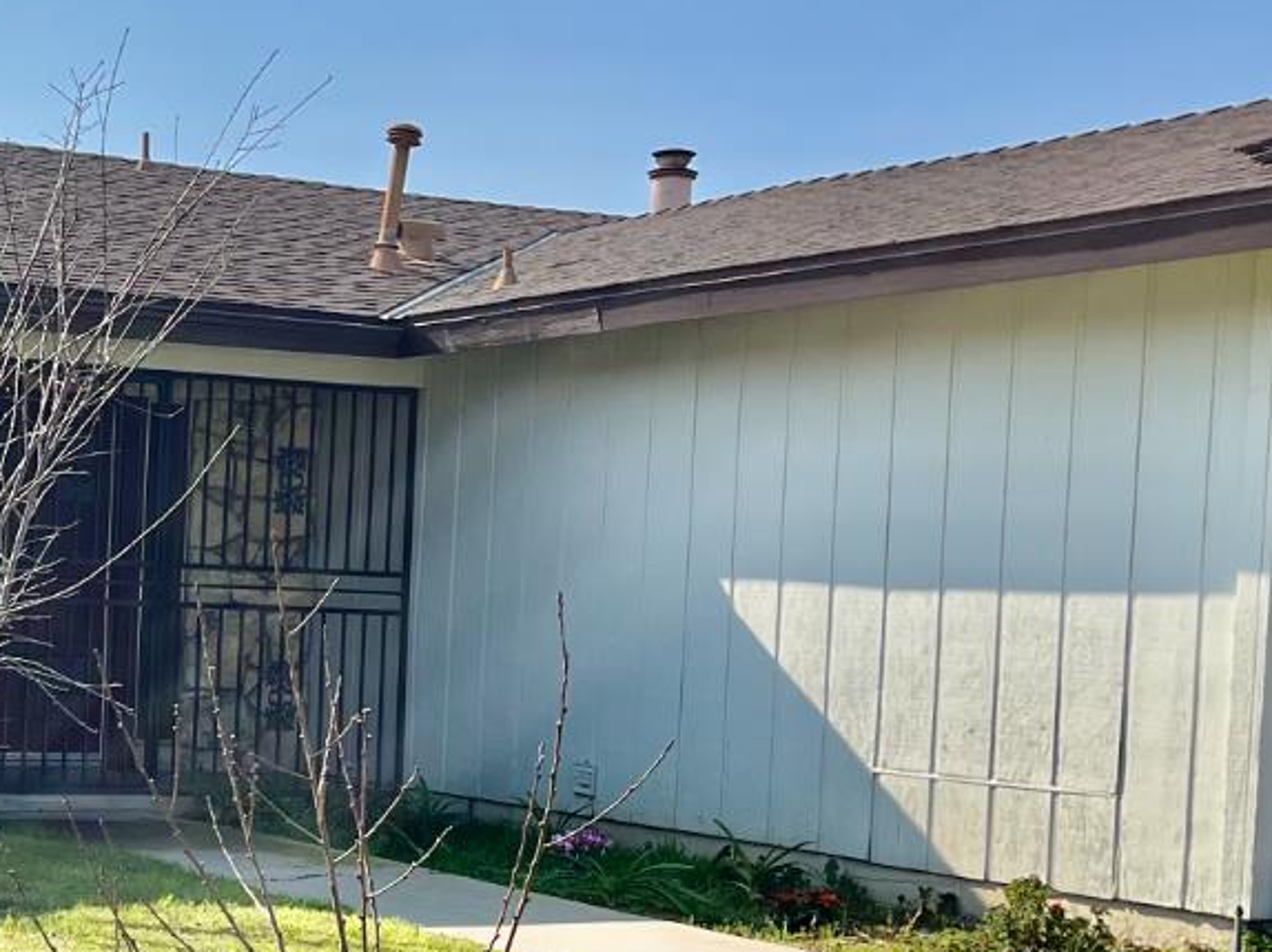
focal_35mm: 68
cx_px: -33
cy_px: 637
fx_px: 2498
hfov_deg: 26.8
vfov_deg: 21.5
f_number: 1.6
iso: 50
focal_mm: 5.1
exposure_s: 1/4149
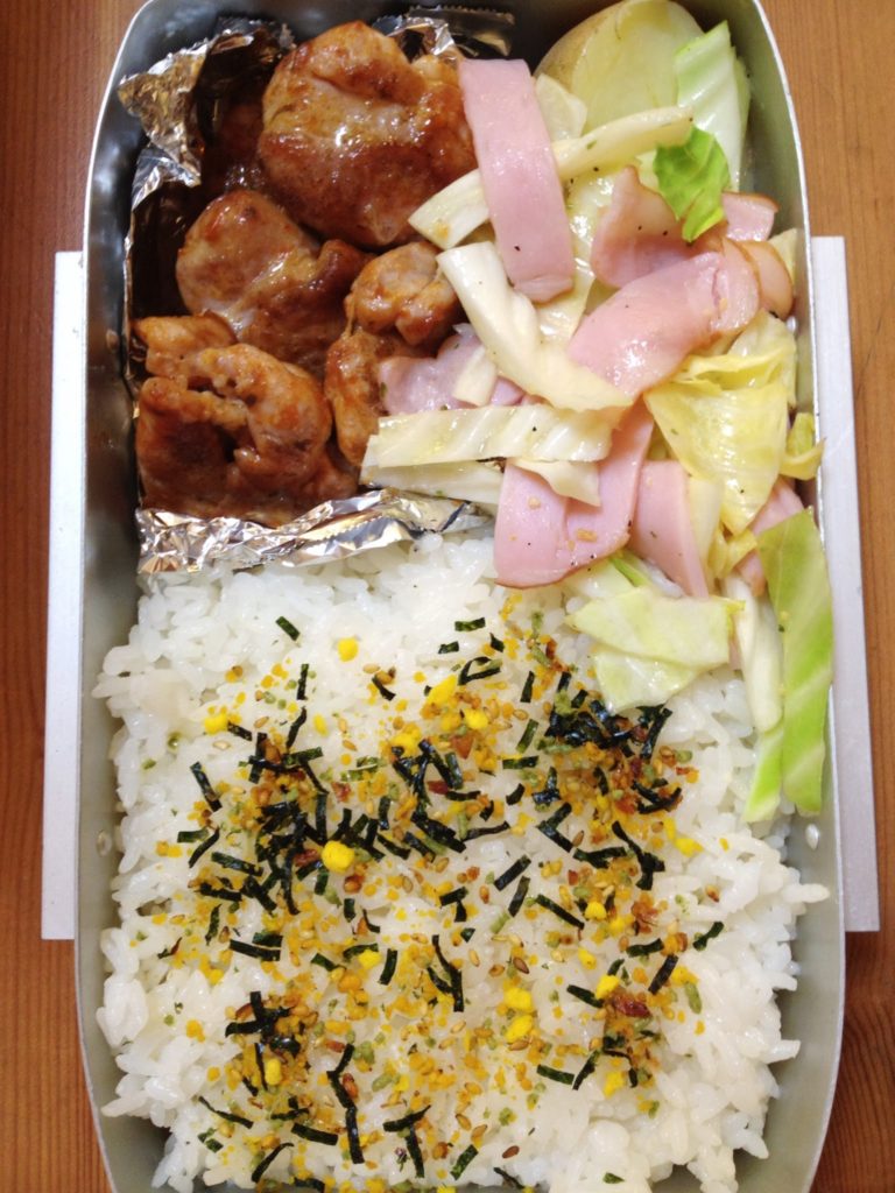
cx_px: 448
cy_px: 596
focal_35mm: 35
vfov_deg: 52.6
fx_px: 1207
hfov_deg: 40.7
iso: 80
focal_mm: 4.28
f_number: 2.4
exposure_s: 1/20
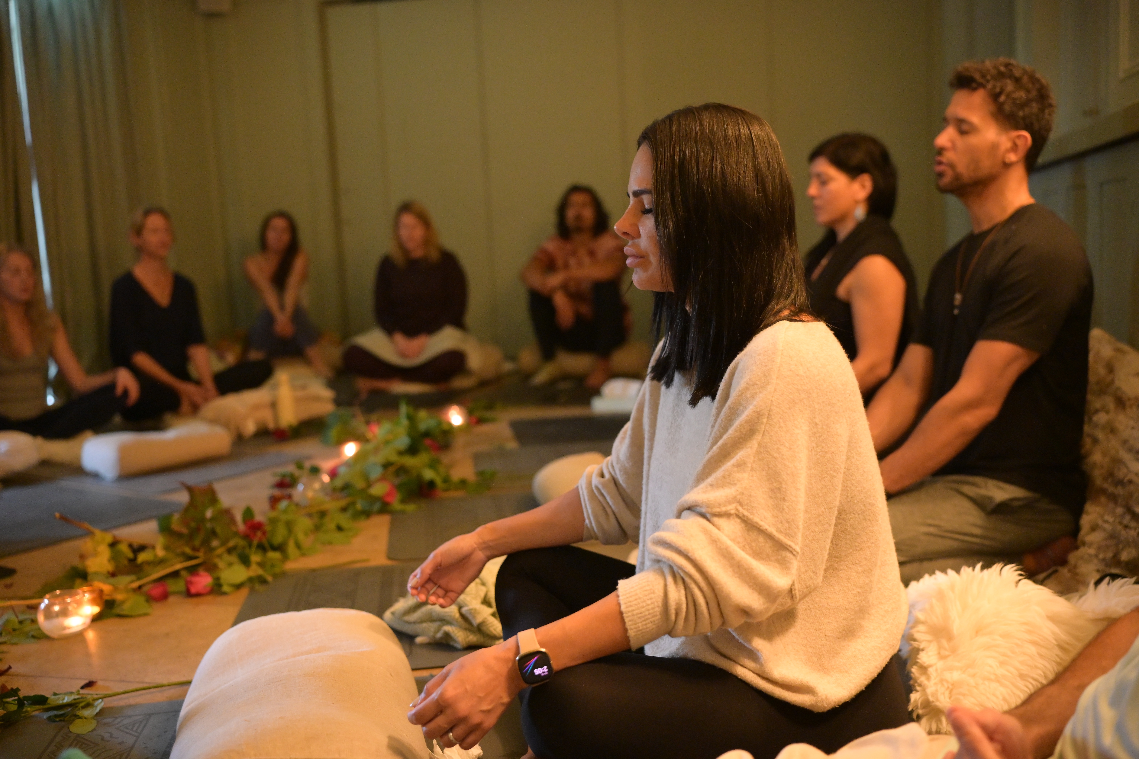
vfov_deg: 37.9
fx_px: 1107
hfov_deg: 54.4
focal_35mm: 35
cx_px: 570
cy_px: 380
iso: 6400
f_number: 2.2
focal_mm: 35
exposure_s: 1/80
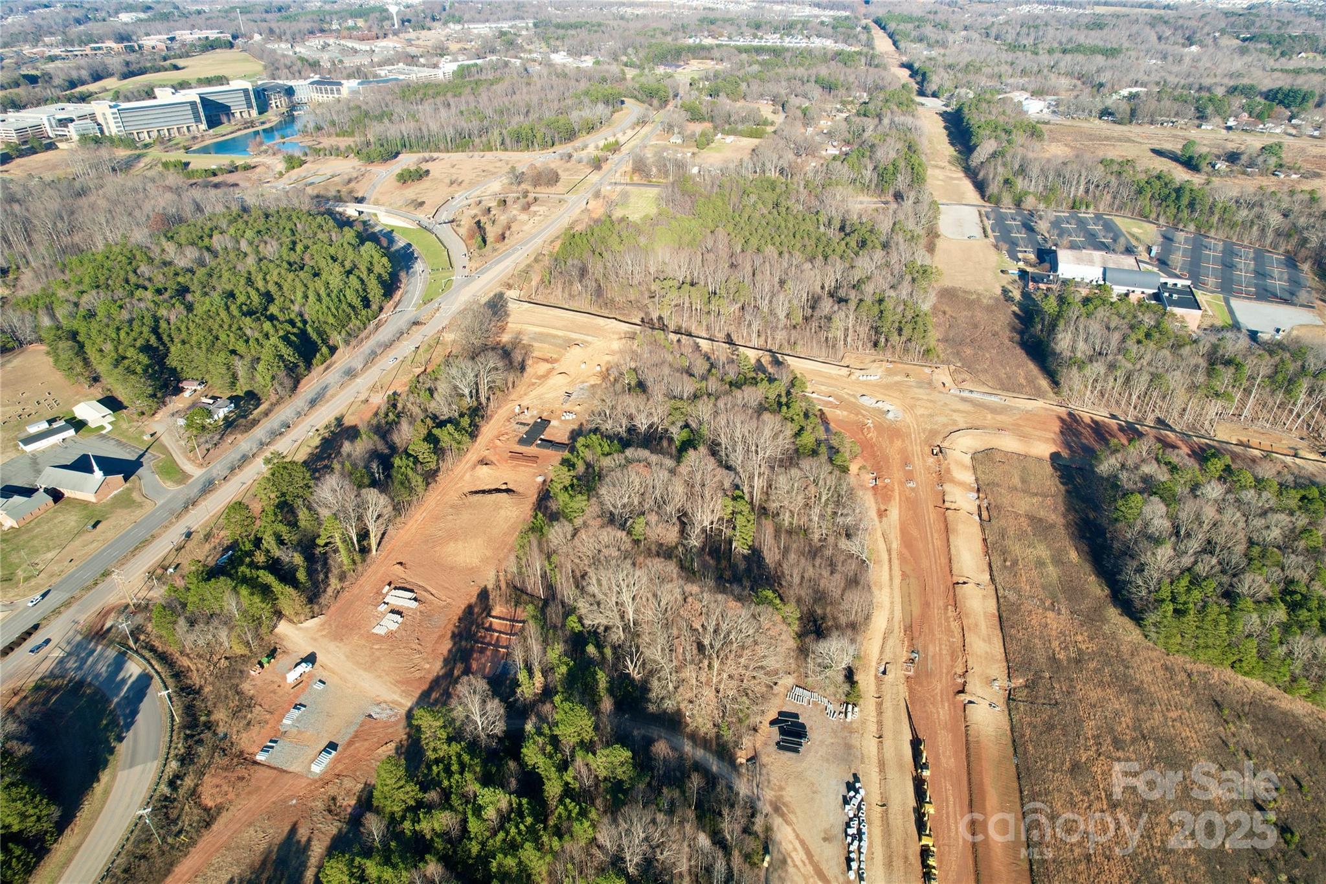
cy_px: 442
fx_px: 810
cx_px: 663
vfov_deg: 57.2
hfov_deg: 78.6
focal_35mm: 22
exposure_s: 1/800
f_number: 2.8
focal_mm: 8.38
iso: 110
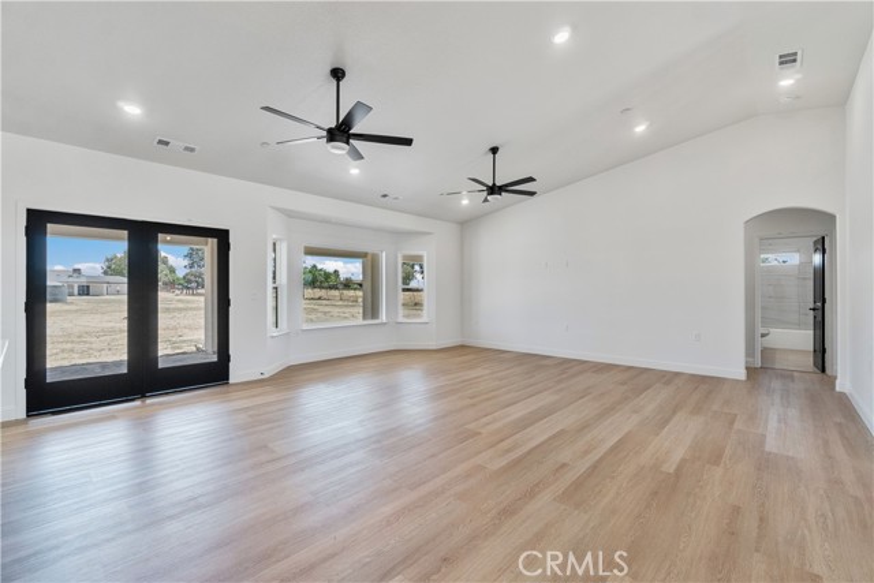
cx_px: 437
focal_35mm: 15
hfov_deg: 100.4
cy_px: 292
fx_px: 364
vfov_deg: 77.4
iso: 640
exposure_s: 1/50
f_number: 8
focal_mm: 10
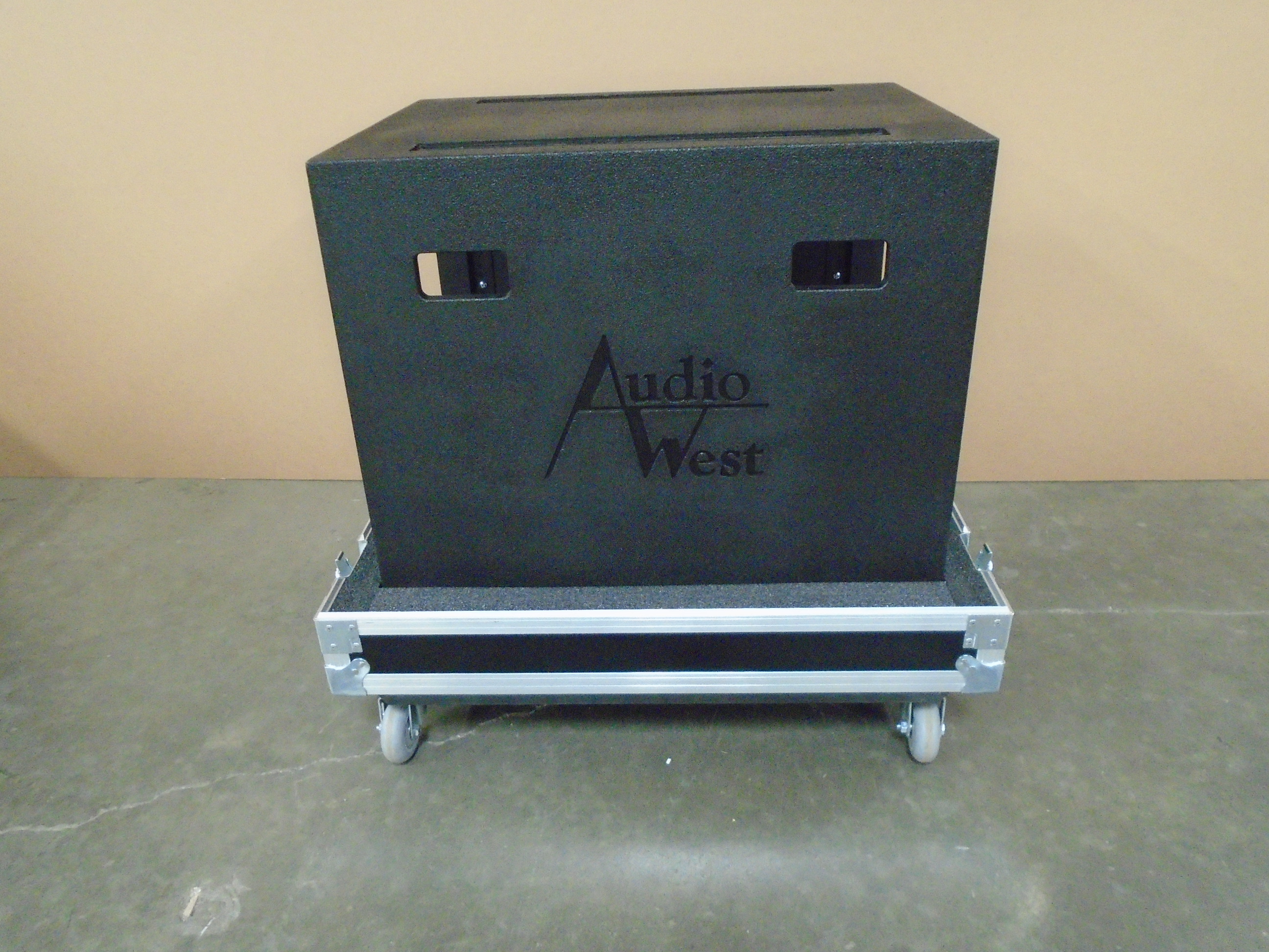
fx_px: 953
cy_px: 476
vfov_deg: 53.1
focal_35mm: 26
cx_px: 634
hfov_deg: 67.3
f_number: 3.2
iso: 800
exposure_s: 1/25
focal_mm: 4.6
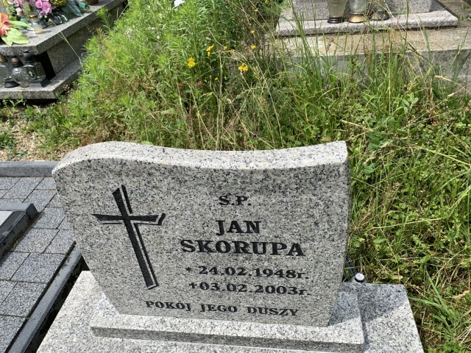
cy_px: 176
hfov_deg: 67.3
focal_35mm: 26
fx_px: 354
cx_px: 236
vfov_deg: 53.1
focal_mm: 4.25
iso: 25
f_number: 1.8
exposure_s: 1/2545
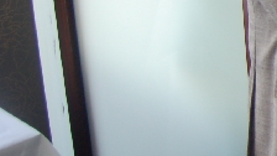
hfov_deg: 17.4
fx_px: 742
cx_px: 493
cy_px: -131
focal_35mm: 101
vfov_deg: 11.1
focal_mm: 18
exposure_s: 1/60
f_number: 3.5
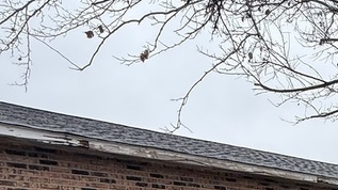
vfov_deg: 19.1
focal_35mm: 52
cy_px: 312
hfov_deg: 33.8
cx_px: 385
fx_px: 466
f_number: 2.2
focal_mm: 2.22
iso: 50
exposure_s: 1/168
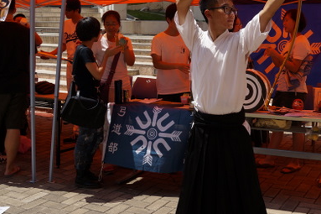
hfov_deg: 40.9
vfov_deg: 28.3
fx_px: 419
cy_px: 57
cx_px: 235
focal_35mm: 47
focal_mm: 20
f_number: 8
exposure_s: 1/320
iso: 100
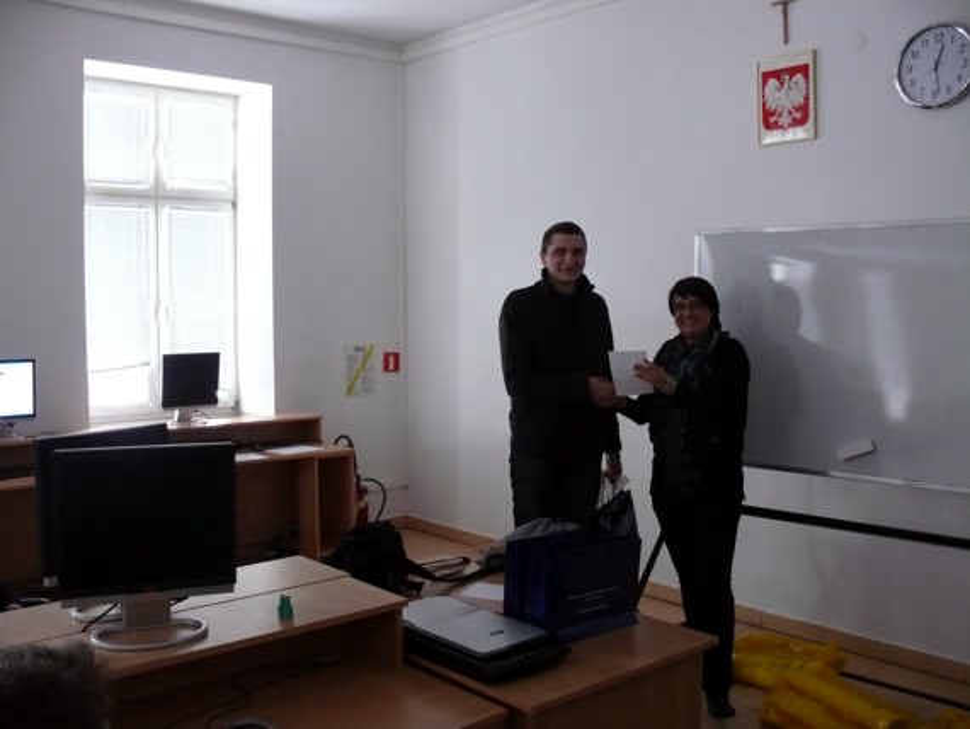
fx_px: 981
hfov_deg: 52.6
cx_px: 485
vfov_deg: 40.7
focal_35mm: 35
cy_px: 364
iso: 400
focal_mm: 7.4
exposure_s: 1/15
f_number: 2.8
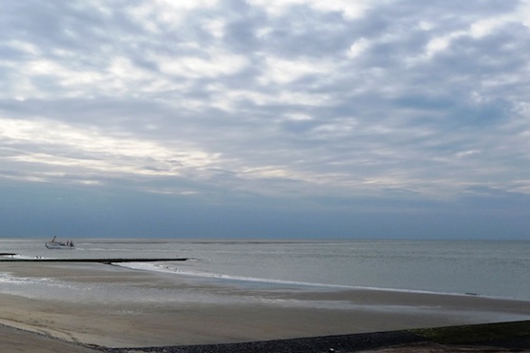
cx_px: 152
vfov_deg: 27.7
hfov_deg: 40.3
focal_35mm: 48
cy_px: 267
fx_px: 707
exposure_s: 1/320
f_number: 8
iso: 100
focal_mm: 5.3
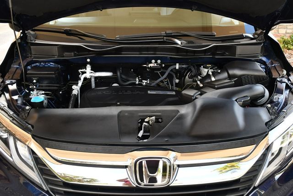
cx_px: 146
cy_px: 98
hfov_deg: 53.1
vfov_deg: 36.9
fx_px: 293
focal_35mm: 36
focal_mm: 18
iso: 400
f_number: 4.5
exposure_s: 1/250
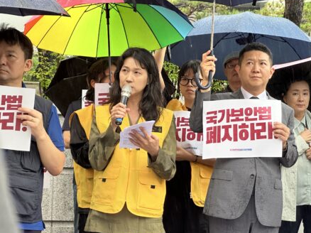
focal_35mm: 88
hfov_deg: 22.3
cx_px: 155
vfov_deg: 16.8
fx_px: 790
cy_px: 125
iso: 125
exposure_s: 1/99
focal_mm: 9
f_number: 2.8
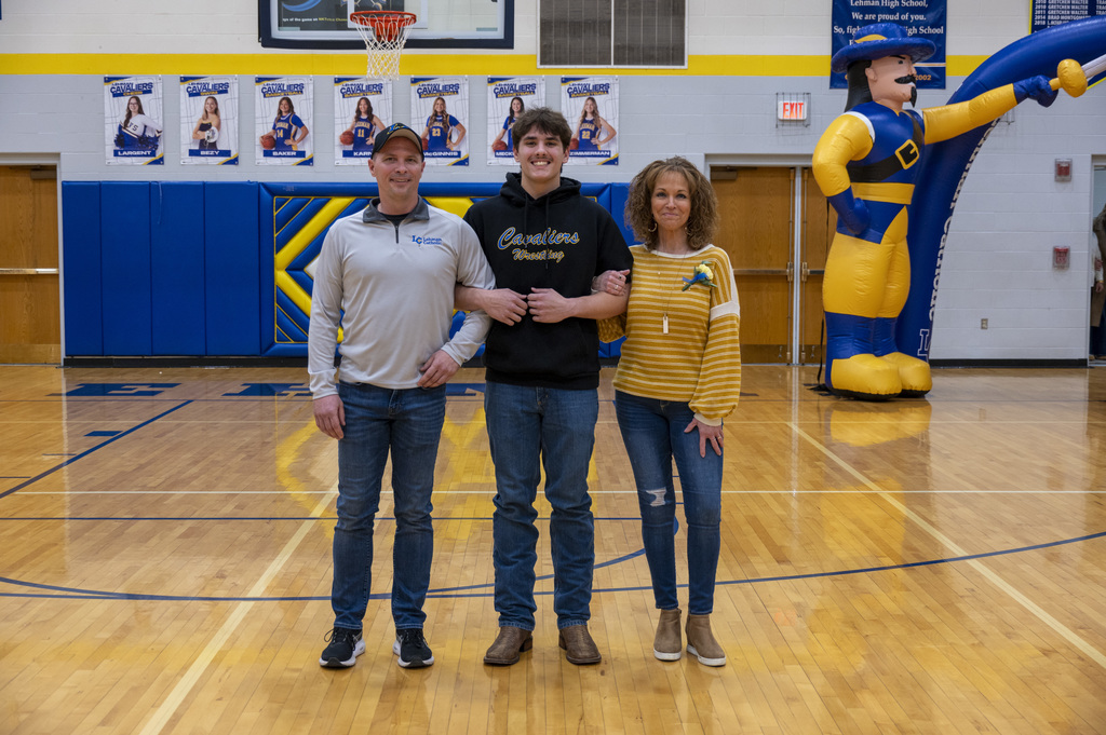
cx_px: 553
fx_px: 1535
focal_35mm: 50
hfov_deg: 39.6
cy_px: 368
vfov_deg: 26.9
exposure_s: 1/125
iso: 2200
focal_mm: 50
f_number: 5.6
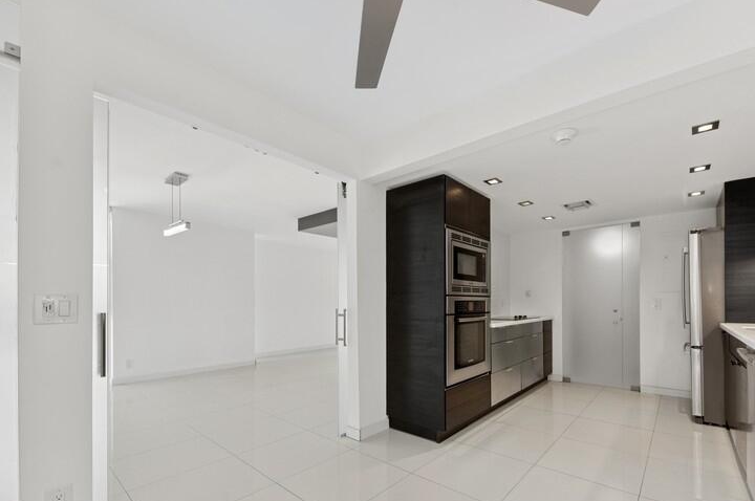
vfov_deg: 76.5
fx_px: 314
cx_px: 422
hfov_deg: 100.0
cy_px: 293
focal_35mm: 15
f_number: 8
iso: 100
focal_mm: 12
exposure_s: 1/15
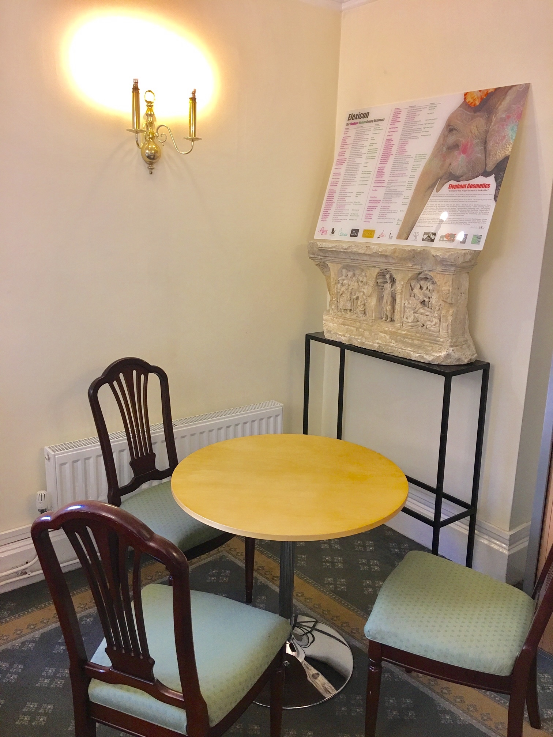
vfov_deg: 61.7
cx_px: 276
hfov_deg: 48.2
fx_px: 618
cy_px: 368
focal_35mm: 29
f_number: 2.2
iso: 64
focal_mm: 4.15
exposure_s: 1/17
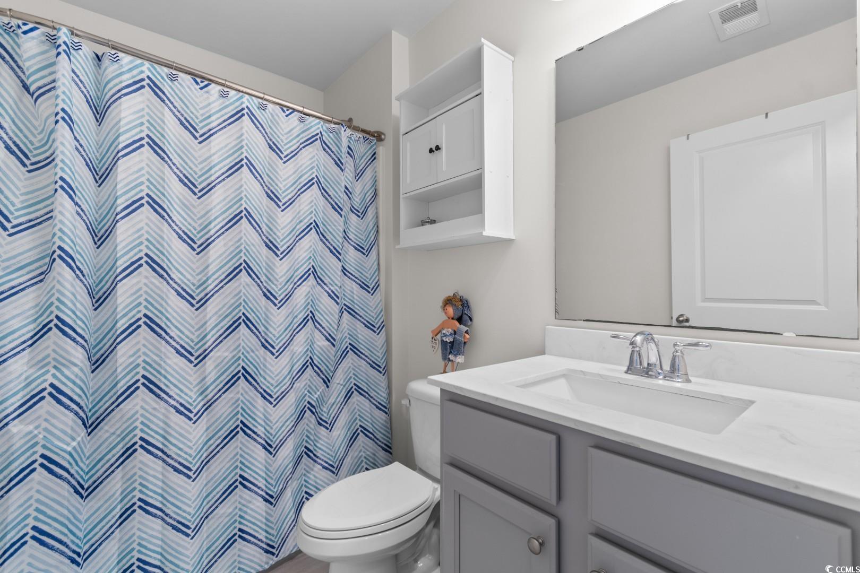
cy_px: 286
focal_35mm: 15
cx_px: 430
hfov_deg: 100.4
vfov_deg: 77.3
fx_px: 358
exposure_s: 1
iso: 100
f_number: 4.5
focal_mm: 10
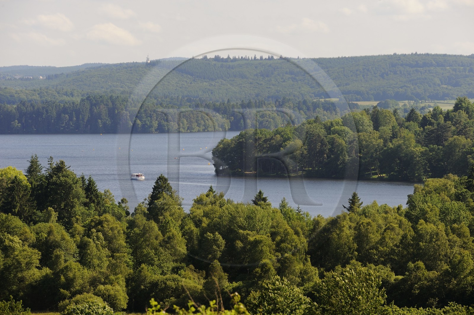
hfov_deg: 10.8
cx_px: 237
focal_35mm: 190
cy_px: 158
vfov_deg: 7.2
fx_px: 2500
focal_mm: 190
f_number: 9
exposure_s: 1/320
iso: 200
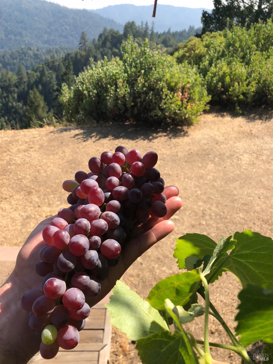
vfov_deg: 63.4
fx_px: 294
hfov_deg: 49.7
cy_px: 182
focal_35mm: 28
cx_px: 136
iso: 20
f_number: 1.8
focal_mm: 4
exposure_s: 1/972
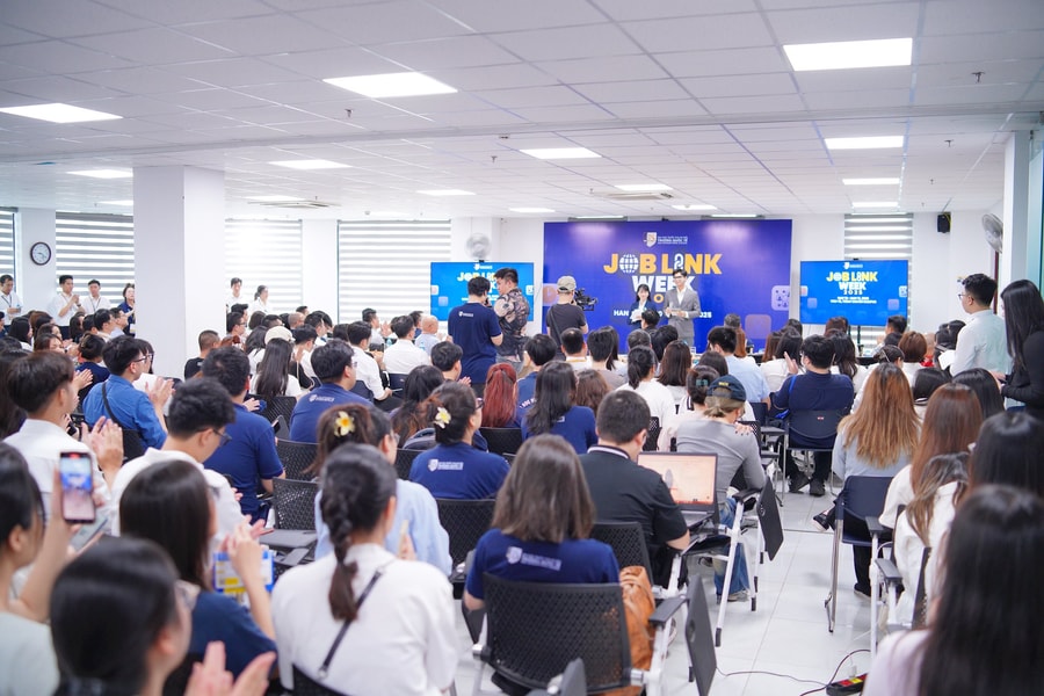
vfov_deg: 37.9
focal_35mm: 35
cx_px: 522
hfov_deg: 54.4
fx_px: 1015
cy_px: 348
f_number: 2.2
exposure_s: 1/250
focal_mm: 35
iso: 1000
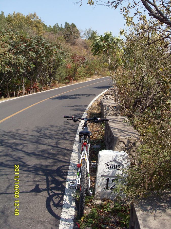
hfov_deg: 40.7
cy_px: 114
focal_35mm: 35
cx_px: 86
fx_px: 231
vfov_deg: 52.6
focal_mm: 6.3
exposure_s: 1/180
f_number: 7
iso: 80
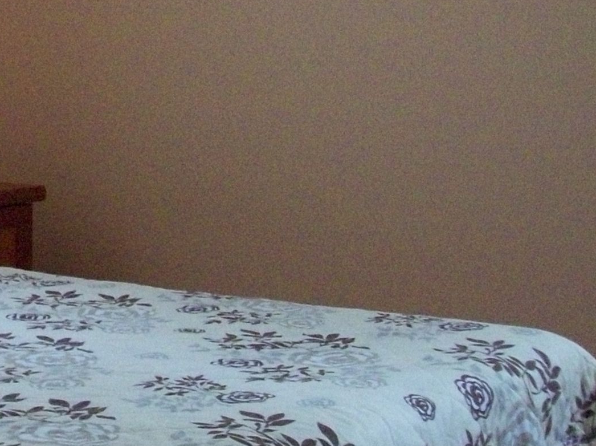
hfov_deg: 18.7
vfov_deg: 15.0
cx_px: -161
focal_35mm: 98
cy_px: 163
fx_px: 1685
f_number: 2.7
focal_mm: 6
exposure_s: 1/64
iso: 441
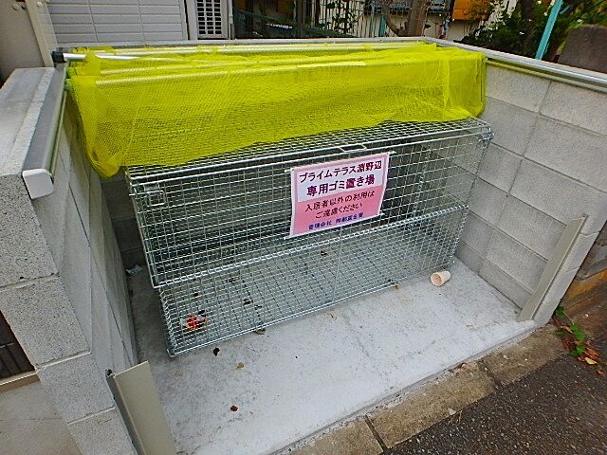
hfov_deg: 79.0
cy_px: 228
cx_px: 304
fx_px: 368
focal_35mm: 21
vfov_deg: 63.4
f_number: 3.5
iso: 125
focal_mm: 3.7
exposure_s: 1/320
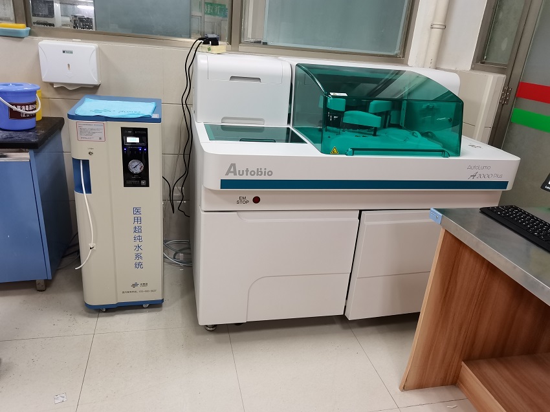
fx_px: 429
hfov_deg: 65.3
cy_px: 206
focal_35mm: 27
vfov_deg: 51.3
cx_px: 275
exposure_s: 1/33.3
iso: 320
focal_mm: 4.94
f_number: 1.9
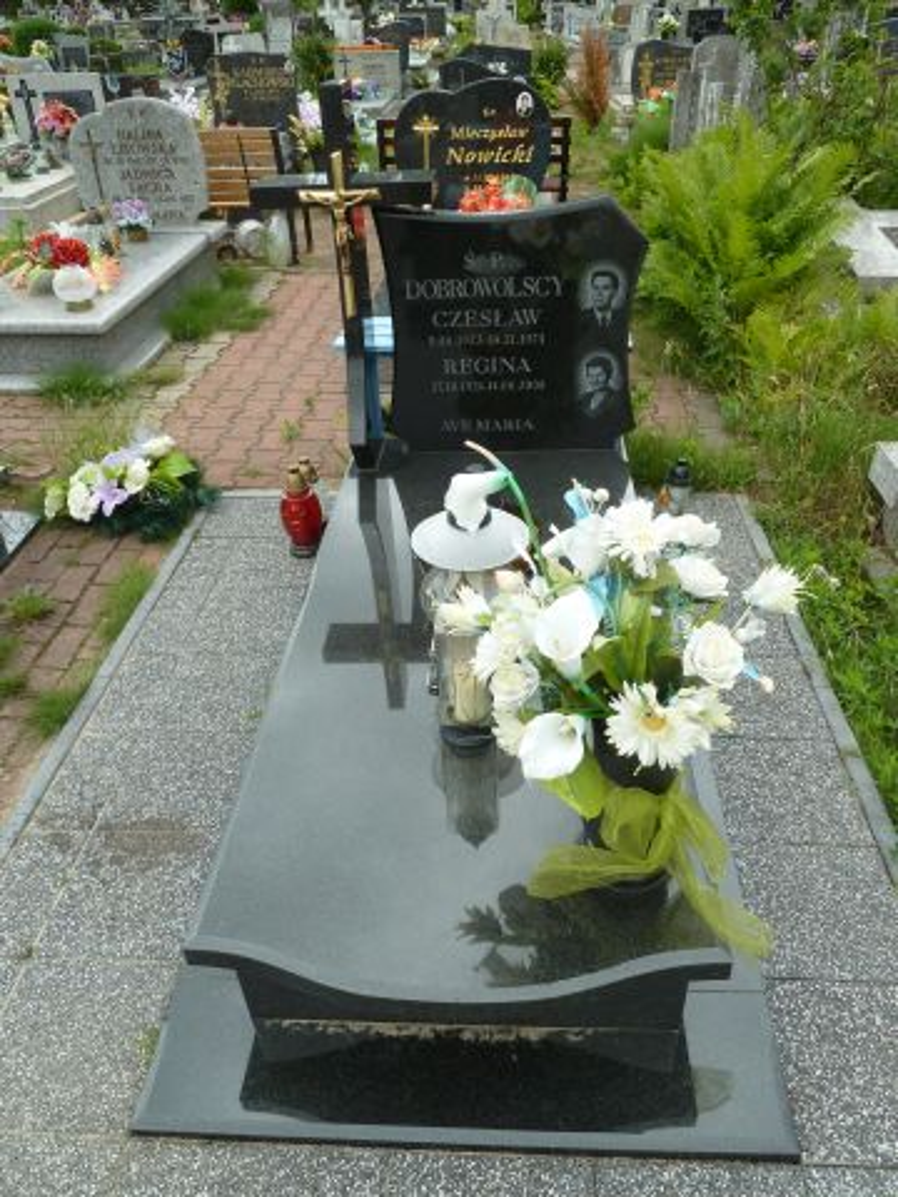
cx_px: 449
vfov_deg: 69.4
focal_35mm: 25
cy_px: 598
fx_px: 865
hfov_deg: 54.9
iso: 80
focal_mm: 4.1
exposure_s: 1/160
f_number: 4
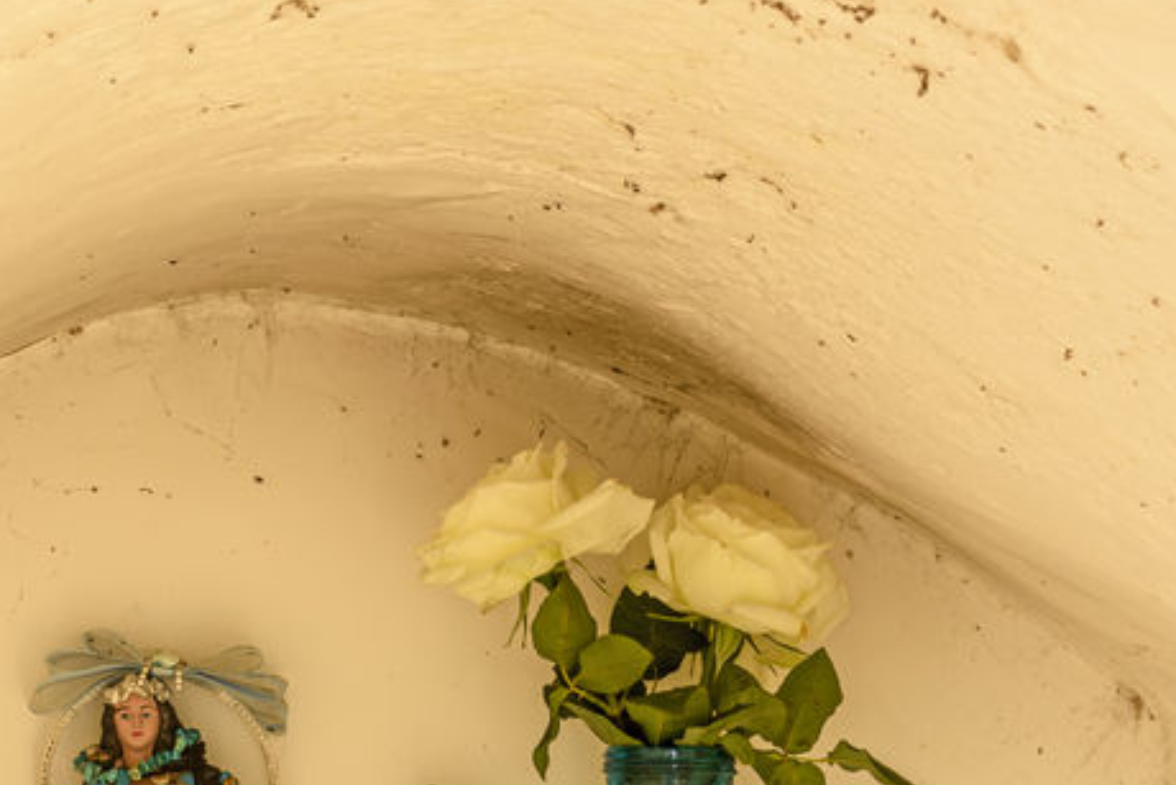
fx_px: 3071
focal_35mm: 94
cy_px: 689
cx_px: 199
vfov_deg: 14.4
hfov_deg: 21.4
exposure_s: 1/15
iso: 100
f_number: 11
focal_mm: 34
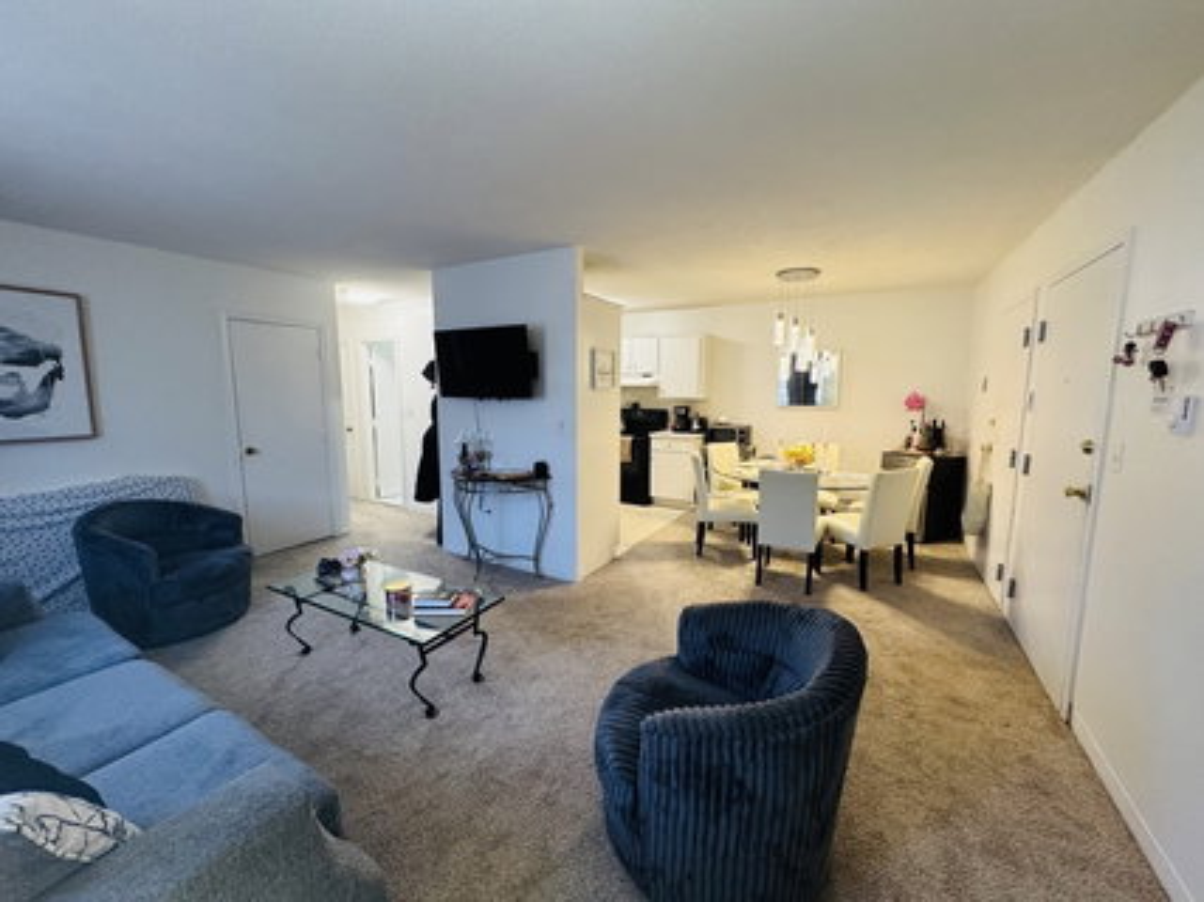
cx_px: 602
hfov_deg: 102.1
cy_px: 451
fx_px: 487
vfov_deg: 85.6
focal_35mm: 14
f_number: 2.2
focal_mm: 2.22
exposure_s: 1/60
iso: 320
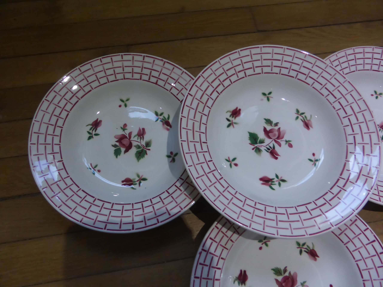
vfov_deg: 54.9
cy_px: 144
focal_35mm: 25
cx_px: 192
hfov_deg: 69.4
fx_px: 277
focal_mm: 4.3
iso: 400
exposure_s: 1/40
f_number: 3.3
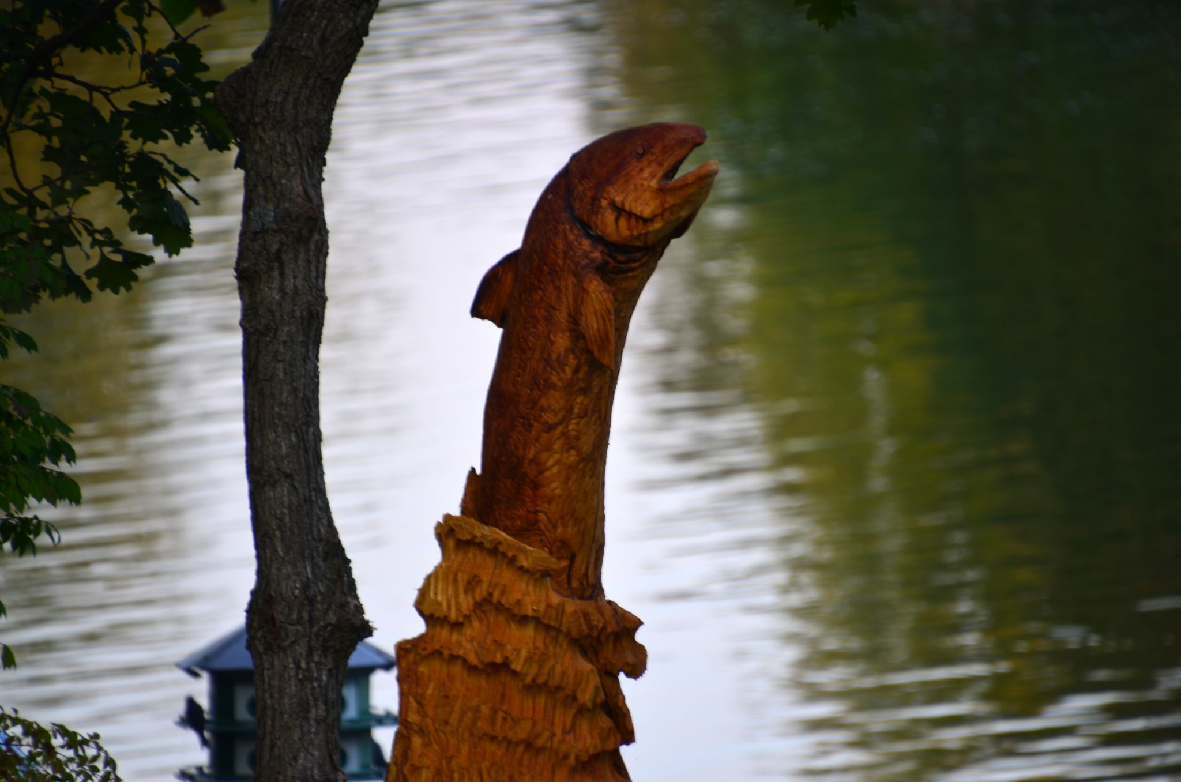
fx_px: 19640
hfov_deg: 3.4
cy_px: 391
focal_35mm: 600
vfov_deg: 2.3
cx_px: 590
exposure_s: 1/50
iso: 125
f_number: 6.3
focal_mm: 400
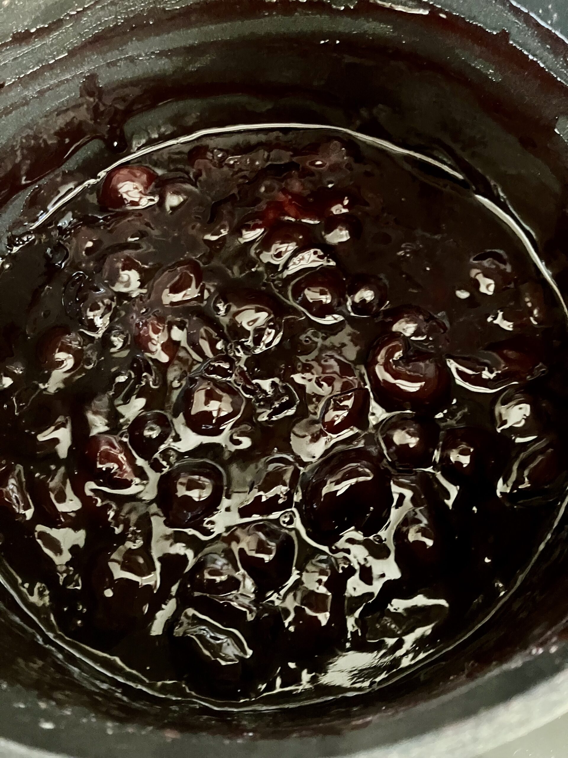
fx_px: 613
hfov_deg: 49.7
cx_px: 284
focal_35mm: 28
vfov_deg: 63.4
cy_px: 379
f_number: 1.8
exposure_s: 1/15
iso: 1000
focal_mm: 3.99
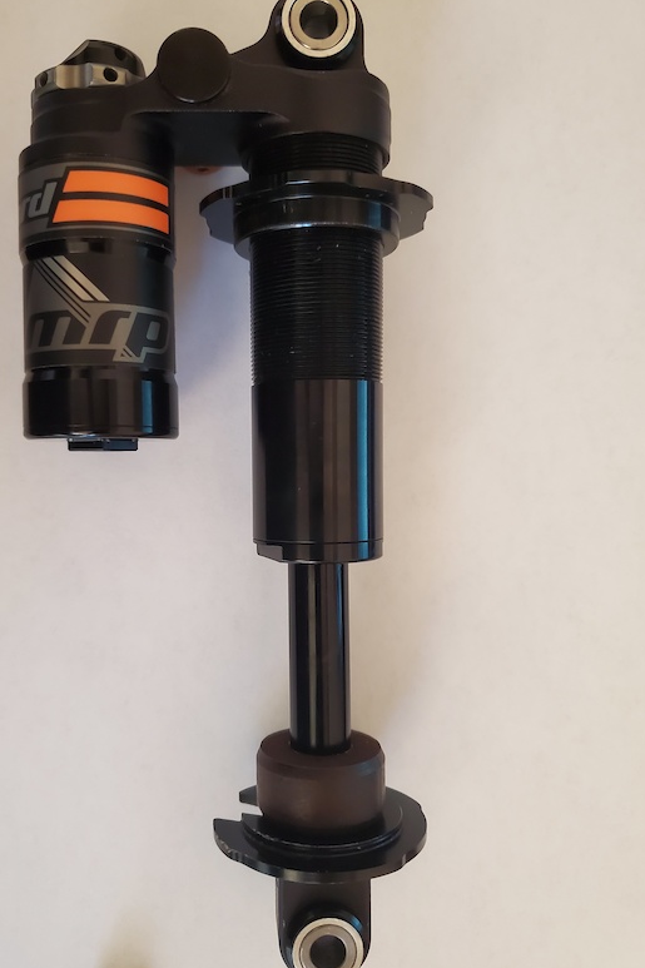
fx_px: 753
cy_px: 485
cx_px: 286
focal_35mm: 28
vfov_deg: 65.5
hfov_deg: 46.3
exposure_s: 1/40
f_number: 1.5
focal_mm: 4.3
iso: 320
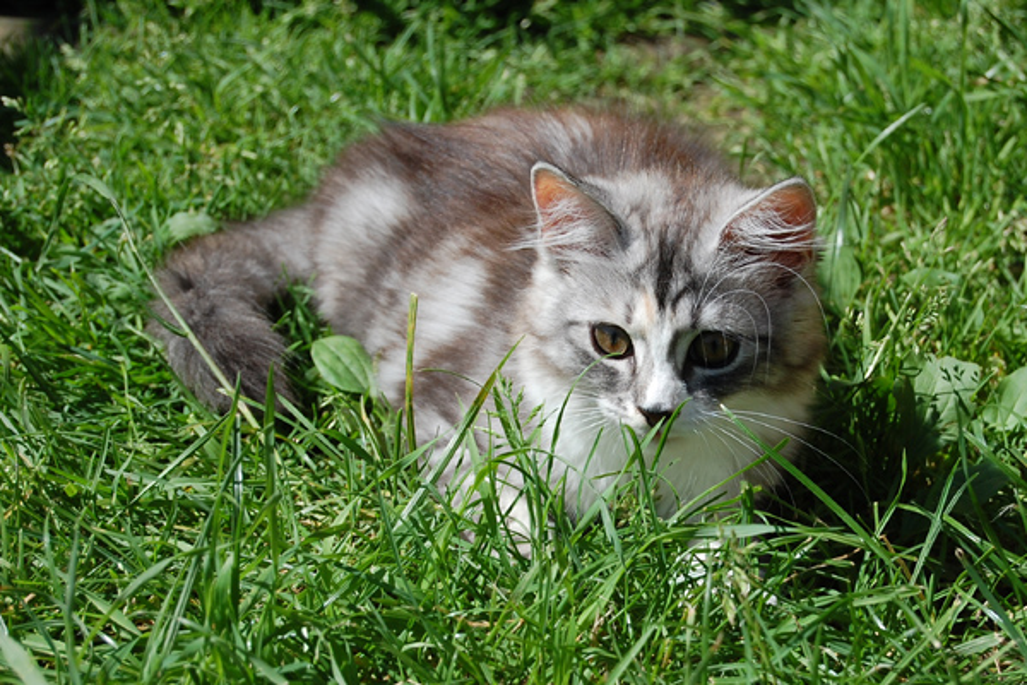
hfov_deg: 24.6
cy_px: 342
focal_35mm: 82
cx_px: 514
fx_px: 2353
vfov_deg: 16.6
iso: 320
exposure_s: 1/1000
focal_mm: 55
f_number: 5.6
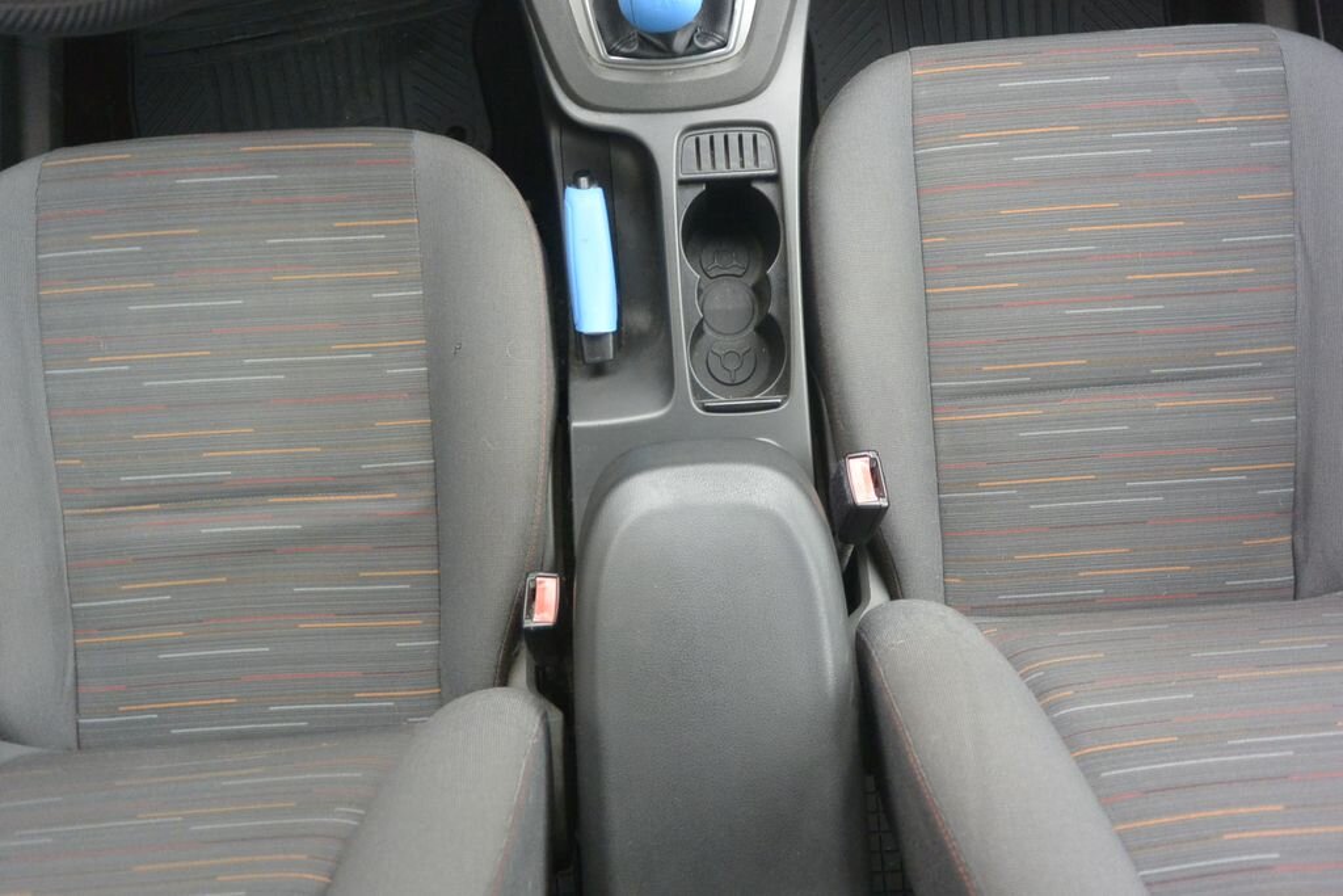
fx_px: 1007
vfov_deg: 47.9
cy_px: 448
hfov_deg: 67.4
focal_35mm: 27
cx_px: 672
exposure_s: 1/60
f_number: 3.5
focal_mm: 10
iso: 720
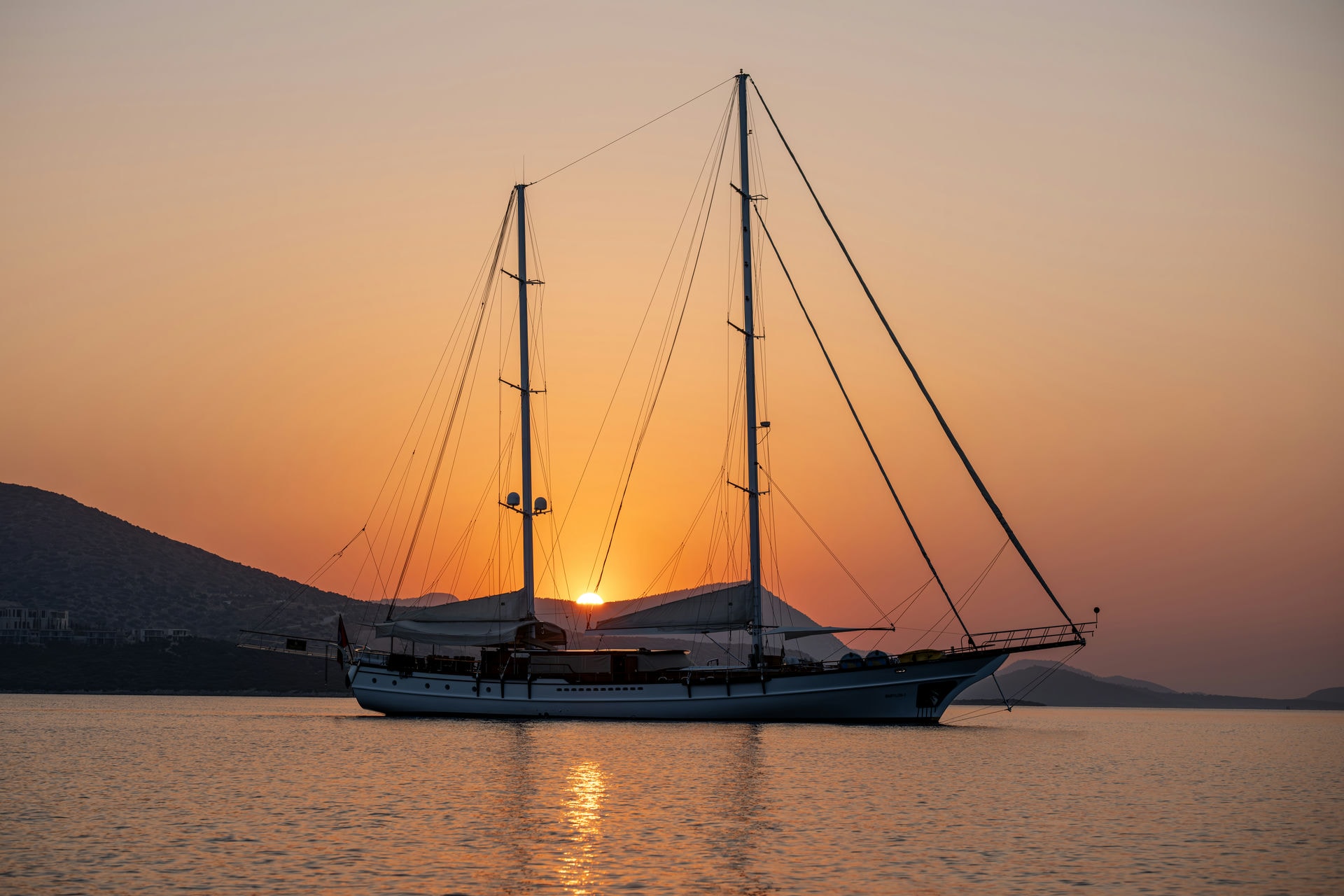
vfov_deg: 18.2
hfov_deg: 27.0
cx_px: 672
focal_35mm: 75
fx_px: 2800
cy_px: 448
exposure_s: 1/500
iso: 200
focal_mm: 50
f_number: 4.5
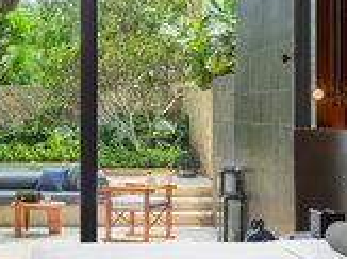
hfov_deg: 19.7
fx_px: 992
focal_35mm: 99
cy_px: 159
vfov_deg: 14.9
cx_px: 77
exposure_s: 1/80
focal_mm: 35
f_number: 13
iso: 200
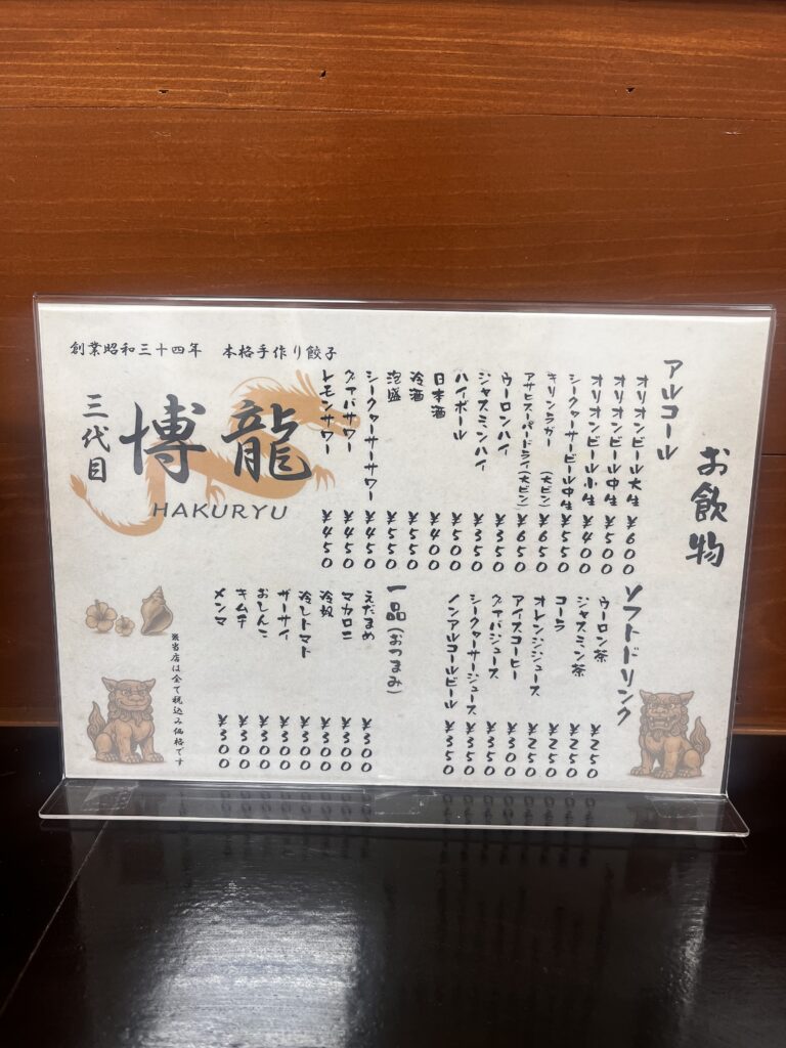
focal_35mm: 26
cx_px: 393
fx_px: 787
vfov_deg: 67.3
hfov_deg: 53.1
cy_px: 524
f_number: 1.6
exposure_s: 1/121
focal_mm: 5.1
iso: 50
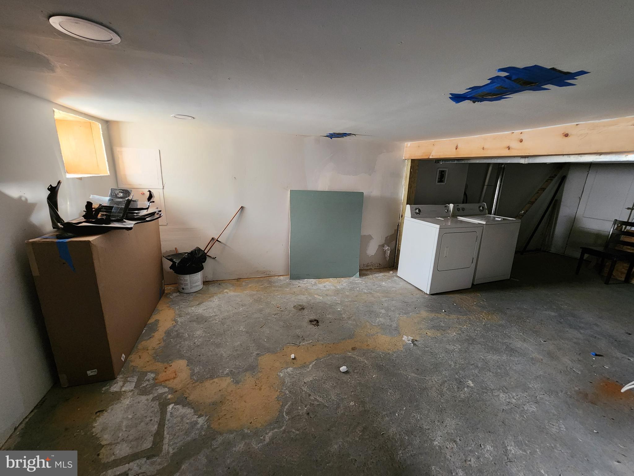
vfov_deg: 89.9
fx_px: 238
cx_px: 317
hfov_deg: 106.2
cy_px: 238
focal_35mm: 13
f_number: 2.2
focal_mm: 2.2
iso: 400
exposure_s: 1/40
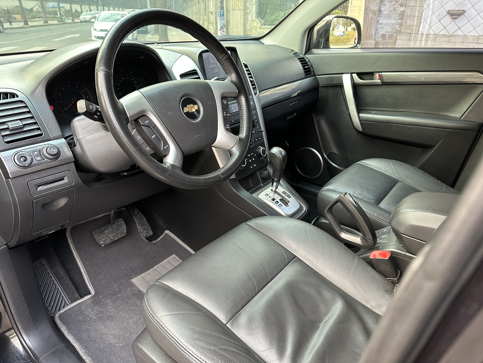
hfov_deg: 71.6
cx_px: 242
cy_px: 182
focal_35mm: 24
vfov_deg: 56.8
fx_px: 335
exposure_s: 1/84
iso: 250
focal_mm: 6.86
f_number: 1.78
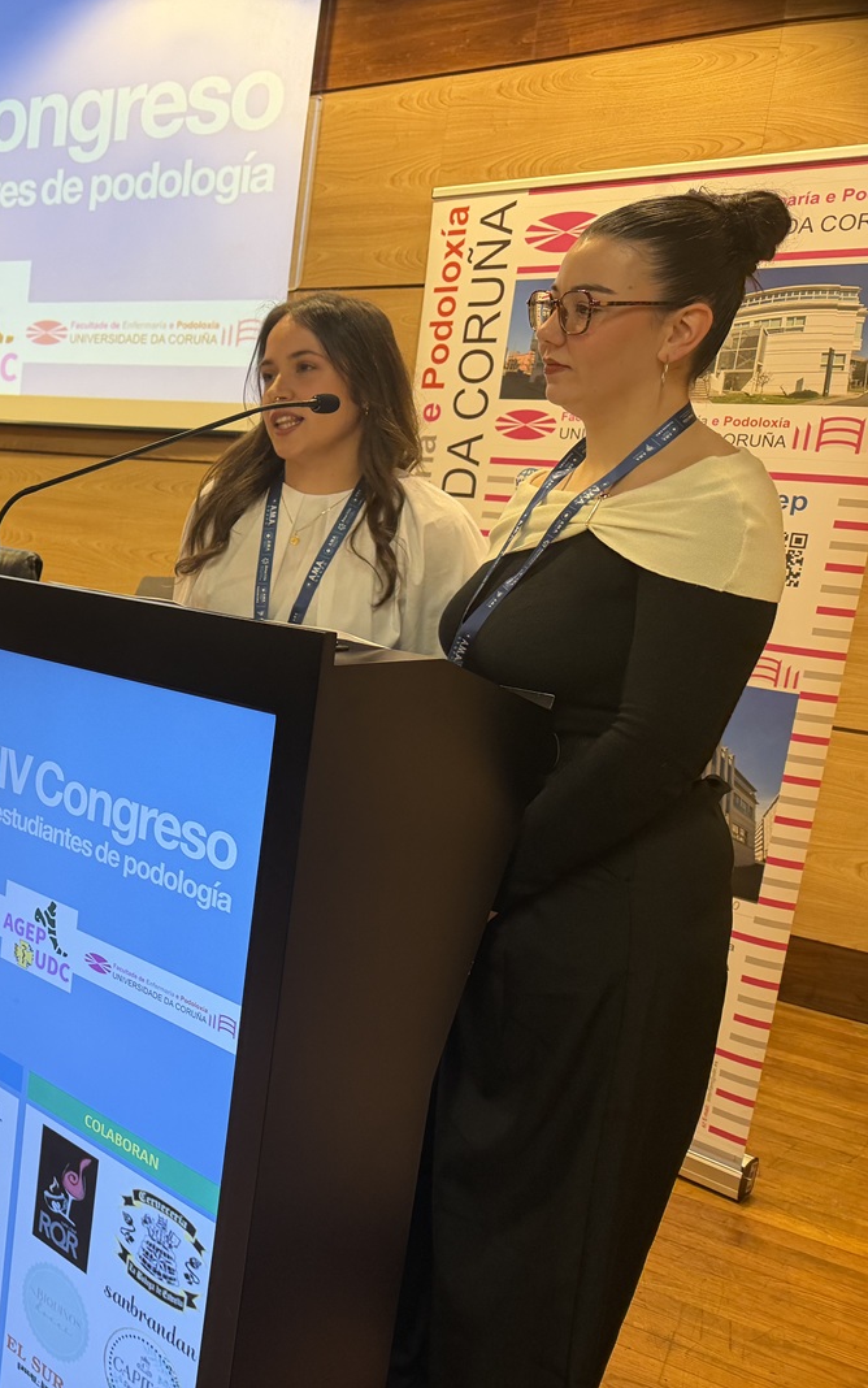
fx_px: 1286
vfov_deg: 56.7
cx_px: -55
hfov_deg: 33.2
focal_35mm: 34
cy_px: 693
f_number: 1.78
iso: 200
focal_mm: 6.76
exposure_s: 1/100
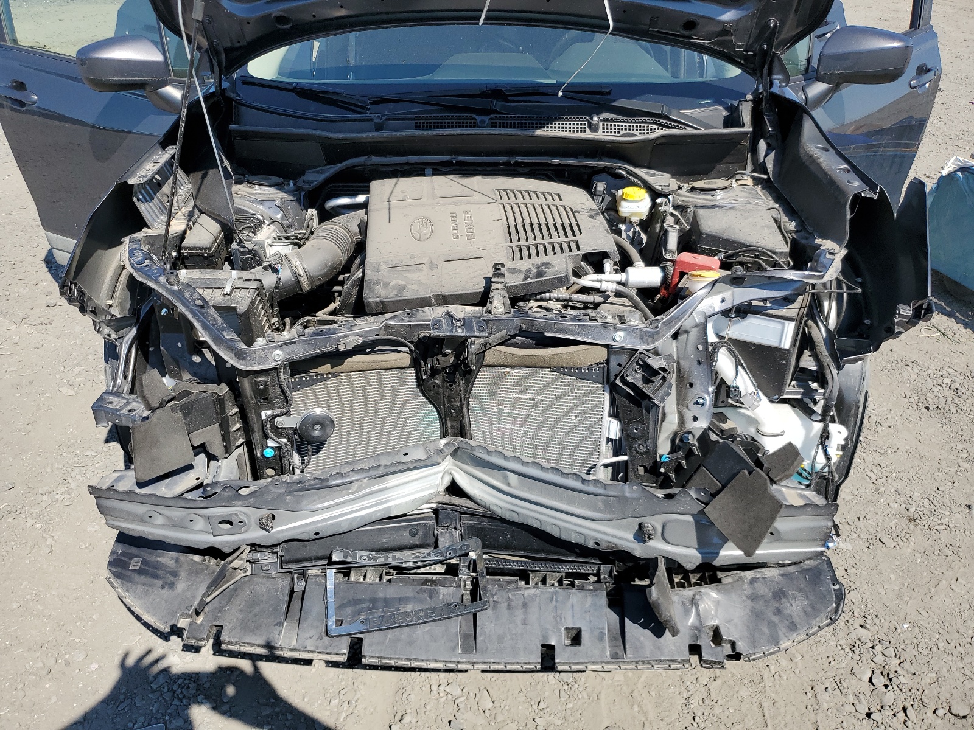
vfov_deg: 53.1
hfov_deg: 67.3
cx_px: 487
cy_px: 365
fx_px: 732
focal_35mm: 26
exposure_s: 1/2500
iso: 50
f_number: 1.5
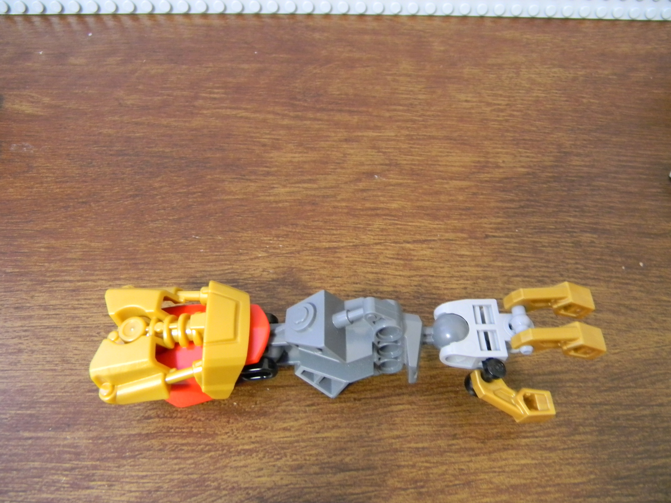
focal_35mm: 28
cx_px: 336
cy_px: 252
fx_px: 543
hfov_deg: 63.4
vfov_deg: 49.7
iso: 400
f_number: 3.5
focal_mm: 5
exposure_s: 1/2.6
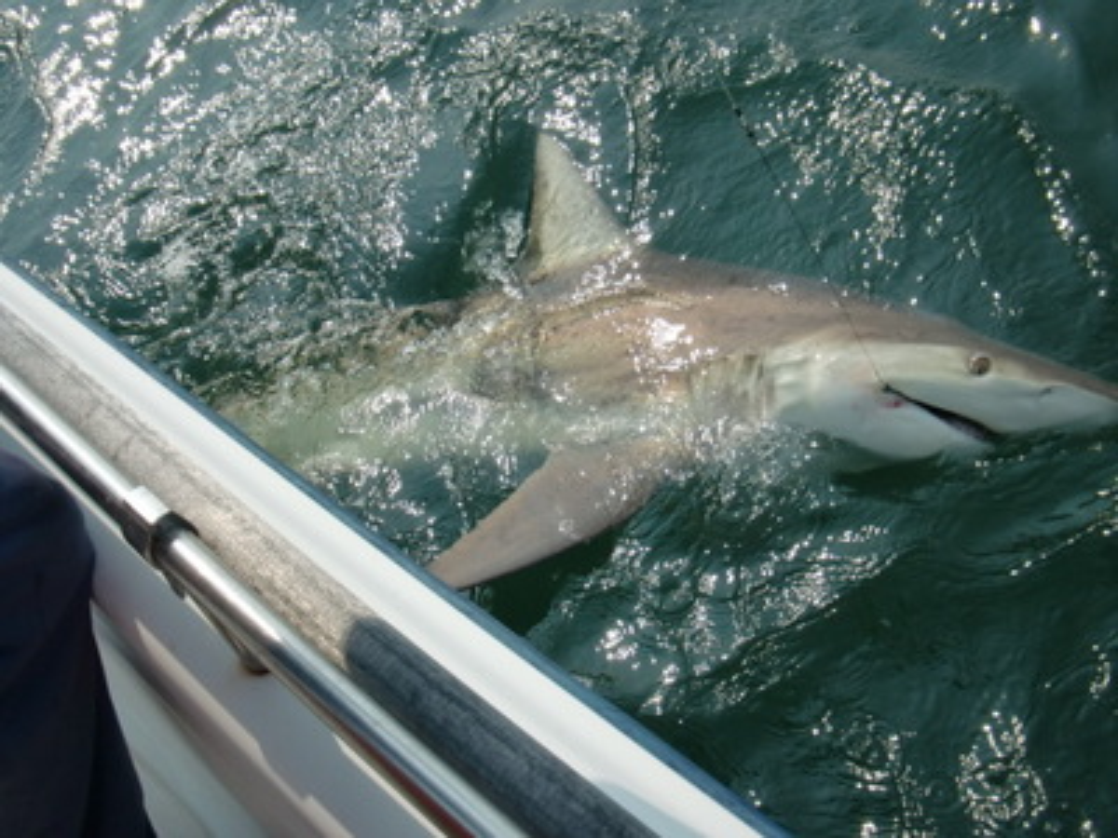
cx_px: 559
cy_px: 419
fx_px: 1227
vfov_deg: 37.7
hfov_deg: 49.0
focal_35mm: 38
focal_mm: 6.66
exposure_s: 1/1000
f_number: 3.9
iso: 64
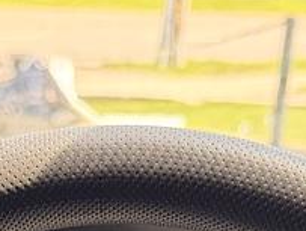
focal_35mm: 151
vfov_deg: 8.7
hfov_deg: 12.9
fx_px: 1337
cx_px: 24
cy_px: 598
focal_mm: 6.76
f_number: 1.78
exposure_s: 1/239
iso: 200
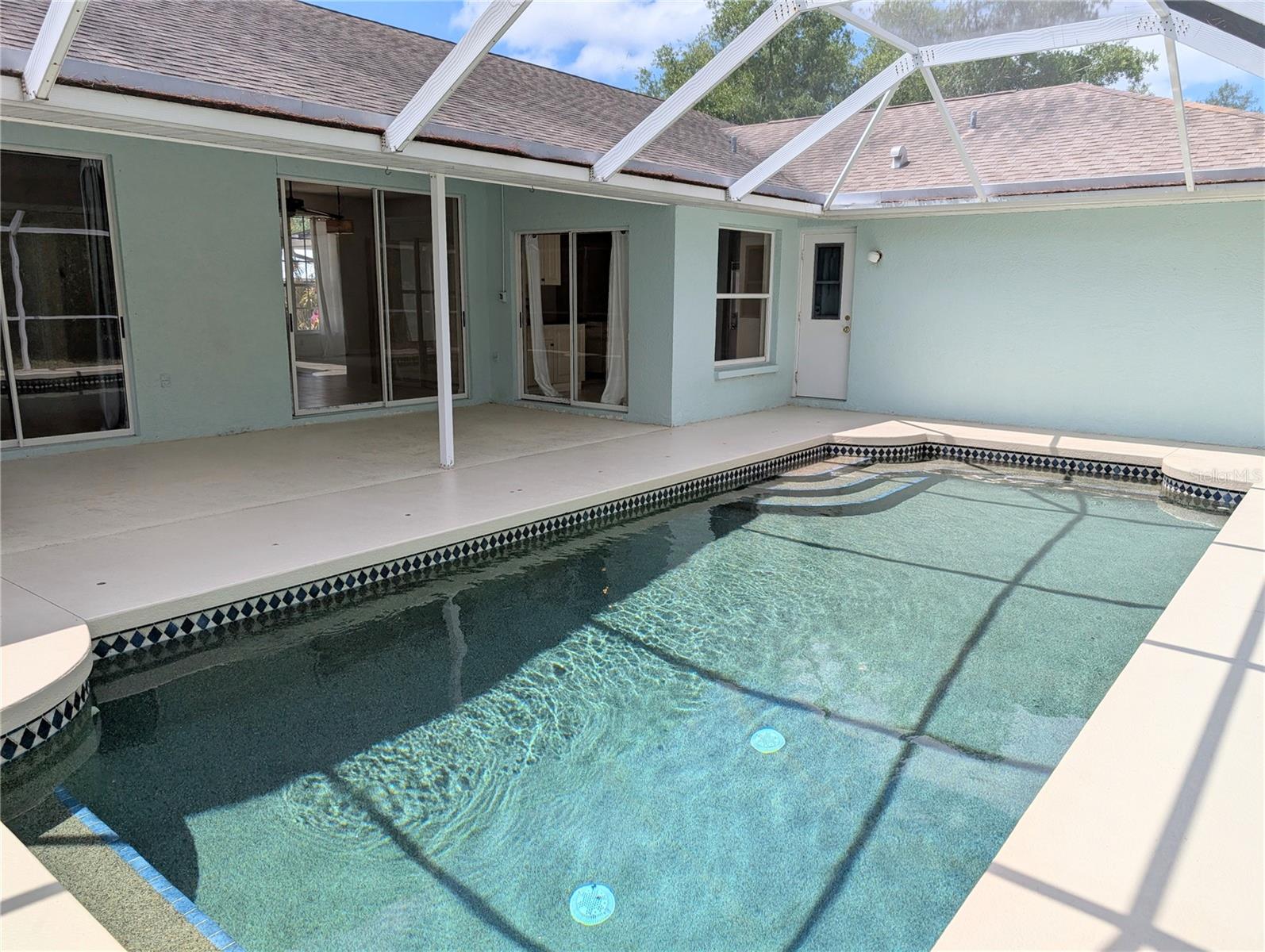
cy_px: 476
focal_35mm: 24
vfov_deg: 56.9
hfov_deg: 71.5
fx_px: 878
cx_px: 632
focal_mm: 6.9
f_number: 1.68
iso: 24
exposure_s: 1/1259
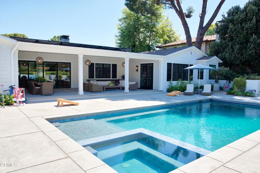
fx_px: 188
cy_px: 86
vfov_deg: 49.6
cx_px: 130
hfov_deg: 69.4
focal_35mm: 26
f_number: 8
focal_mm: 26
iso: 200
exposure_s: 1/400
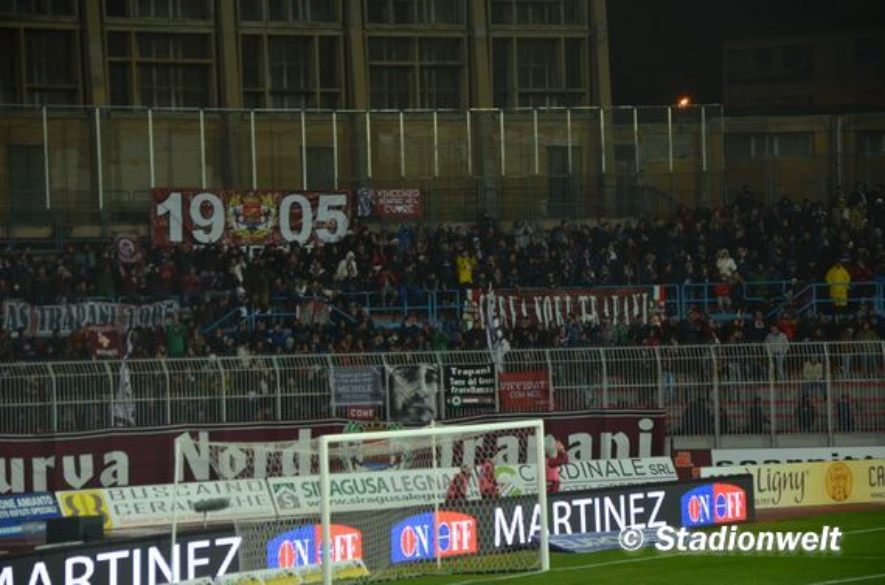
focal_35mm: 158
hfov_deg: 13.1
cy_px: 292
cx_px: 442
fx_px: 3862
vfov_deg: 8.7
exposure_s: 1/50
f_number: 5.6
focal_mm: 105
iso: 800
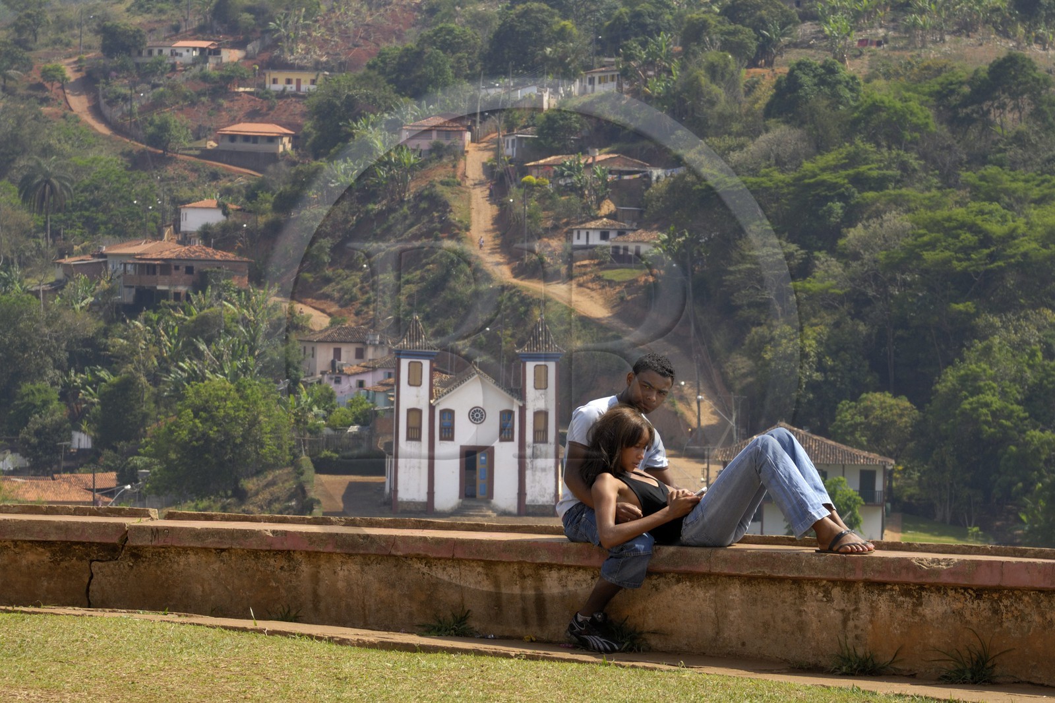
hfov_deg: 19.5
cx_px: 528
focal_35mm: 105
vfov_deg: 13.0
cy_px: 352
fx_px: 3076
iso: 100
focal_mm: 70
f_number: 8
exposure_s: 1/160
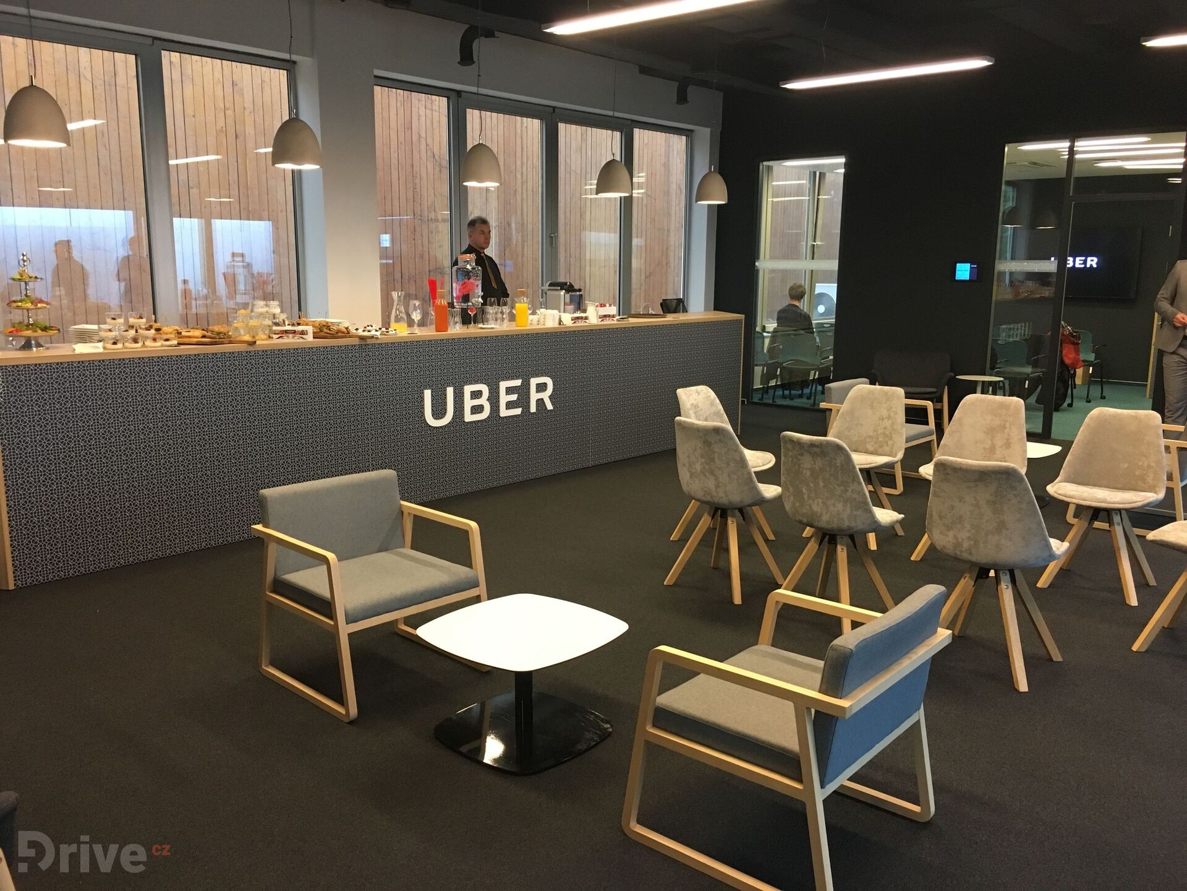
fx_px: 994
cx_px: 594
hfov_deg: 61.7
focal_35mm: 29
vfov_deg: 48.2
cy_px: 446
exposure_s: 1/33
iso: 200
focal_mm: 4.15
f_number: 2.2
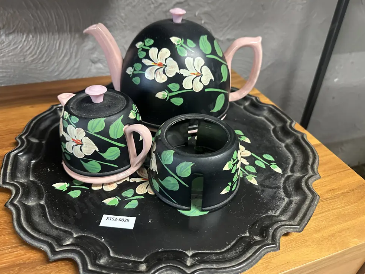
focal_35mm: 25
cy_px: 133
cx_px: 182
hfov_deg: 69.4
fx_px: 264
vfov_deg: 54.9
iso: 640
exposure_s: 1/50
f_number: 1.78
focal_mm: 6.86
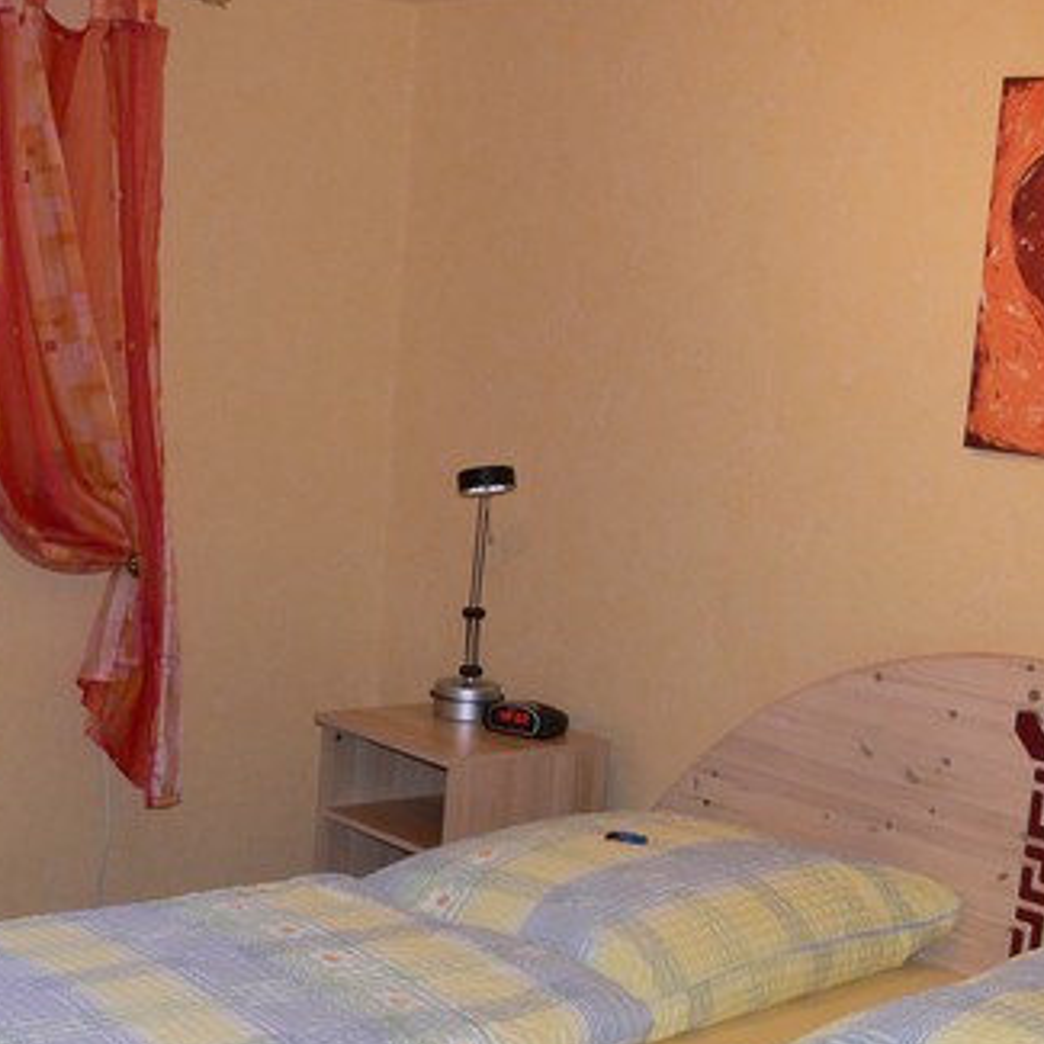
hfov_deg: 27.8
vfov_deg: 28.0
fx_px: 2081
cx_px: 286
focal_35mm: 61
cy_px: 703
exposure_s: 1/30
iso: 100
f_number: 2.8
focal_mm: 7.4
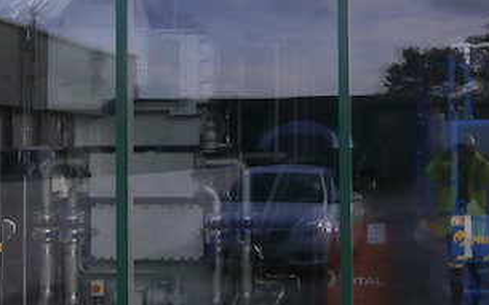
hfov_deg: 23.0
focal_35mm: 90
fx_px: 1199
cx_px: 232
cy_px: 61
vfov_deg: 14.4
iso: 80
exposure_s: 1/500
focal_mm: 4.7
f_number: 2.8
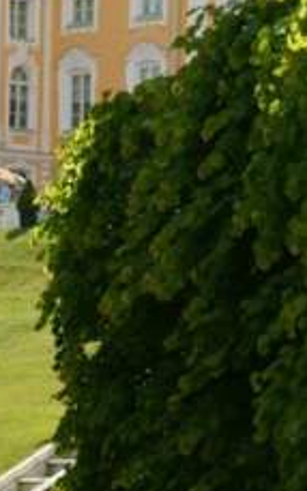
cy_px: 628
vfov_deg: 6.7
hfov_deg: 4.2
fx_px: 4166
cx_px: -356
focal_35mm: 311
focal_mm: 50
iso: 200
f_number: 4
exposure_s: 1/1250
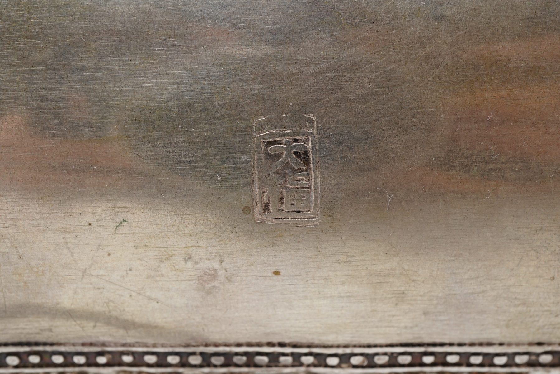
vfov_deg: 29.9
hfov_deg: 43.6
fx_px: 700
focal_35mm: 45
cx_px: 280
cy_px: 187
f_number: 18
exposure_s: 1/125
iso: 500
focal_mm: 30
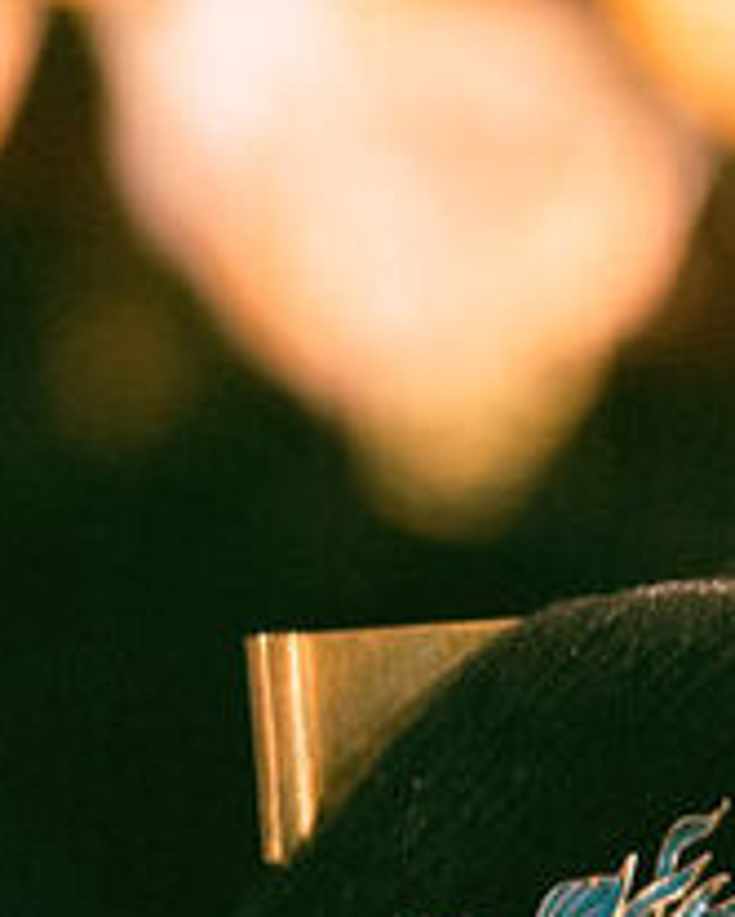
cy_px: 3396
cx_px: 1195
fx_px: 20336
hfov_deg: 2.1
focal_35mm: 749
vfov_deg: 2.5
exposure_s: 1/200
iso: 100
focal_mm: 105
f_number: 3.5
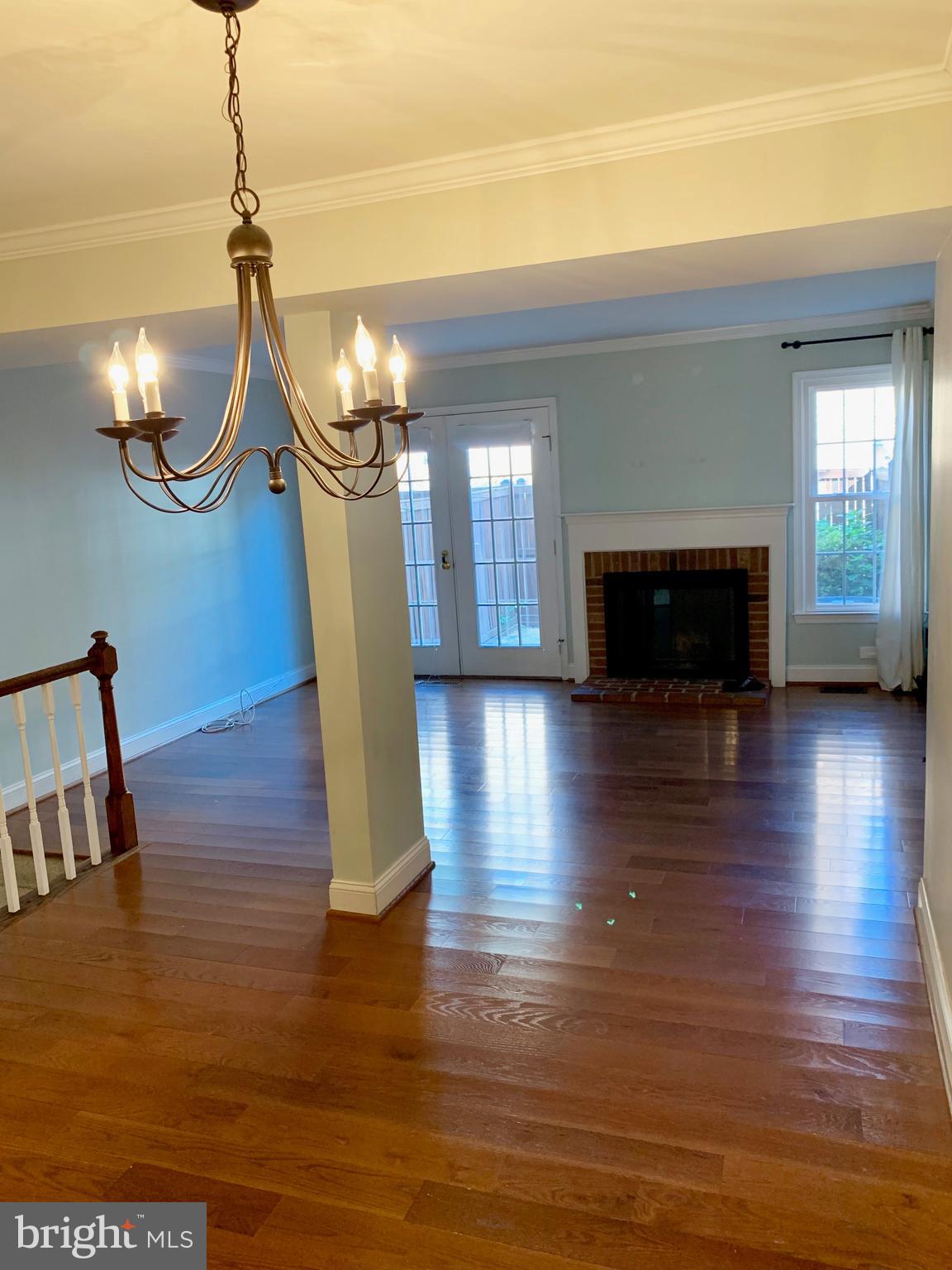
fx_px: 953
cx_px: 476
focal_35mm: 26
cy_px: 635
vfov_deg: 67.3
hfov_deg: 53.1
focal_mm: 4.25
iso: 125
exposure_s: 1/60
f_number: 1.8
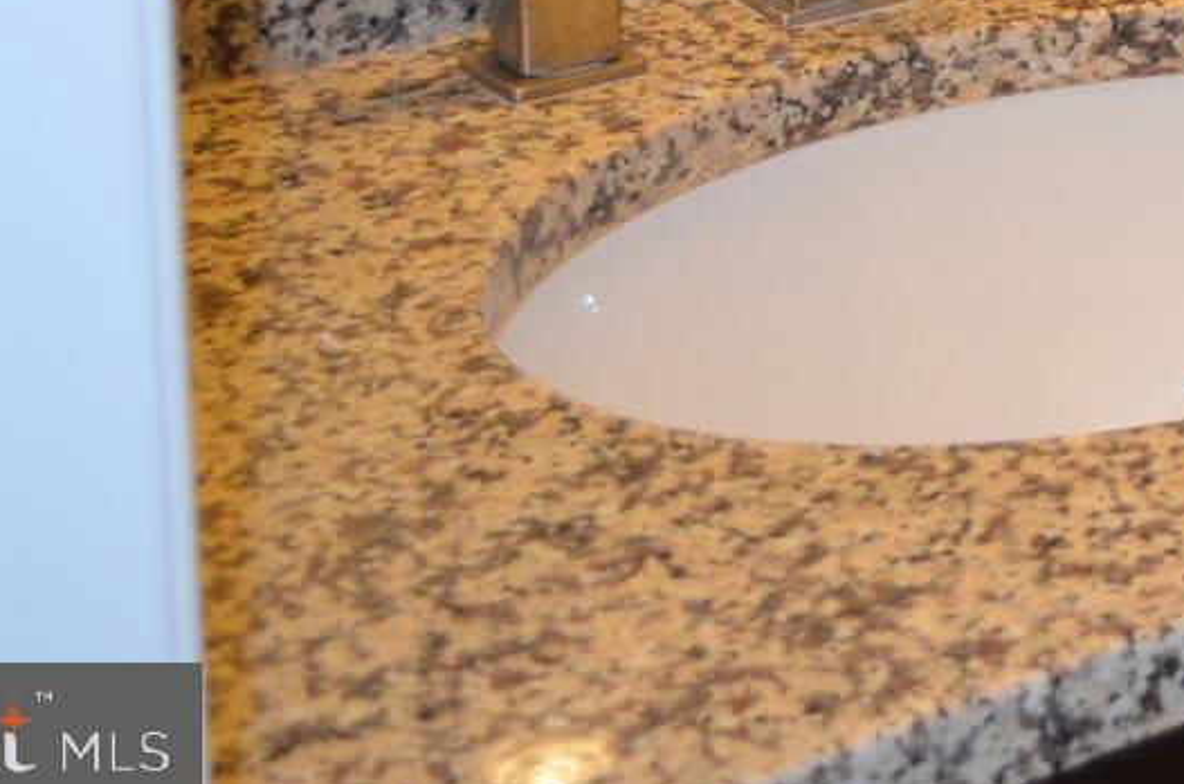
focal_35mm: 105
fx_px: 3446
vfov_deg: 11.8
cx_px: 2009
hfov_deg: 16.8
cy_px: -699
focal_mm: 18
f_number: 3.5
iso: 720
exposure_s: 1/60
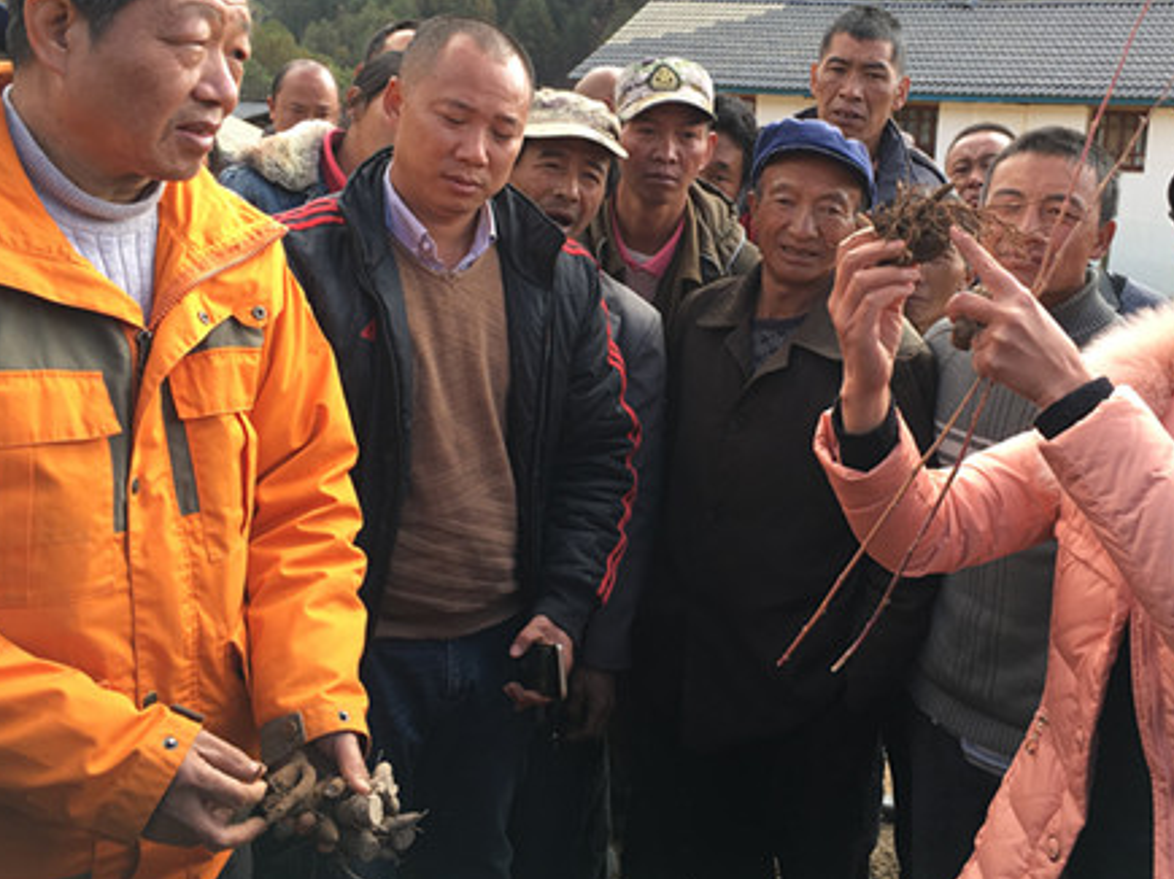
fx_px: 1356
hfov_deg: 46.6
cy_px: 337
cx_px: 686
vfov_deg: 35.8
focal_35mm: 40
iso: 25
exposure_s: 1/191
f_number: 2.2
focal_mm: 4.15
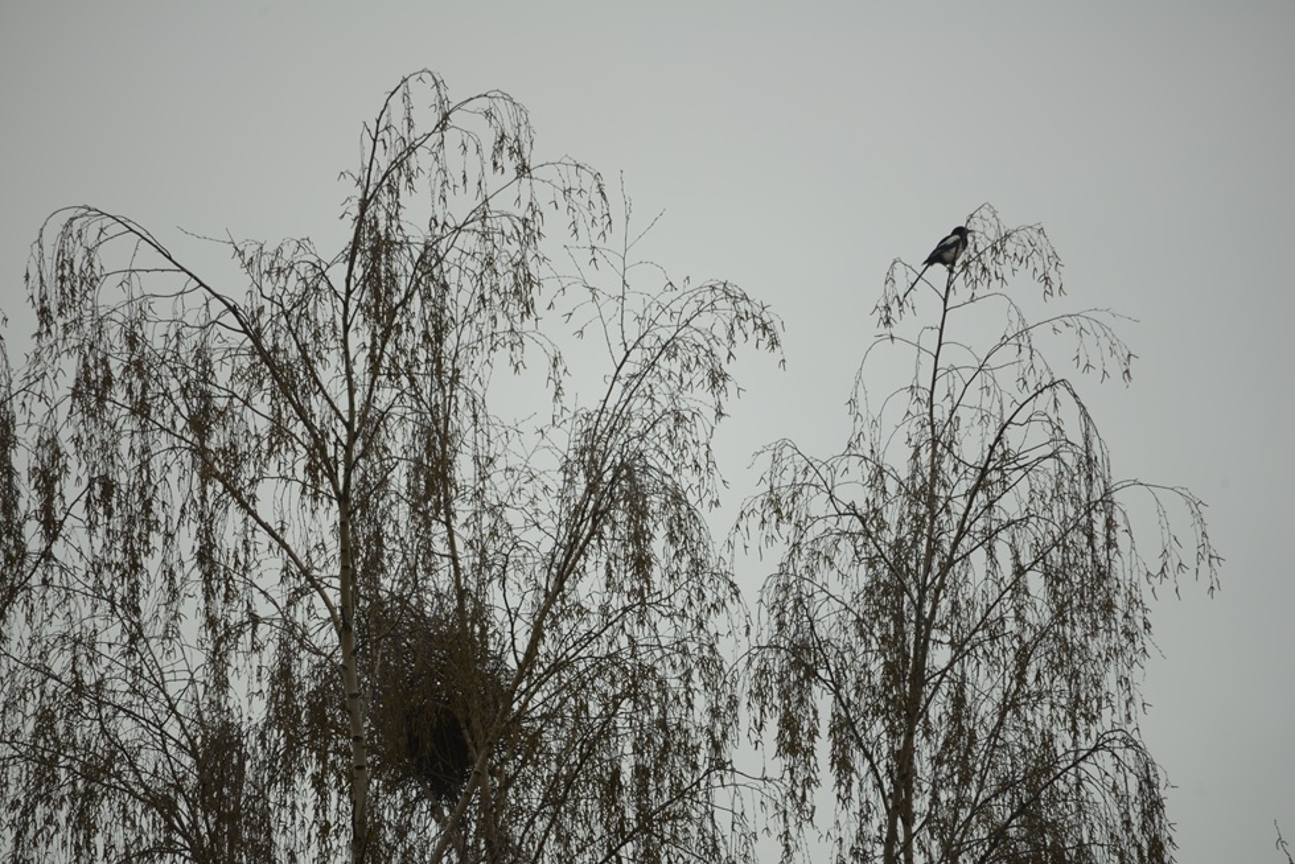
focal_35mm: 500
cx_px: 648
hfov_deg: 4.1
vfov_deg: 2.8
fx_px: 17990
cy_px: 432
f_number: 6.3
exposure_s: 1/320
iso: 100
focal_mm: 500
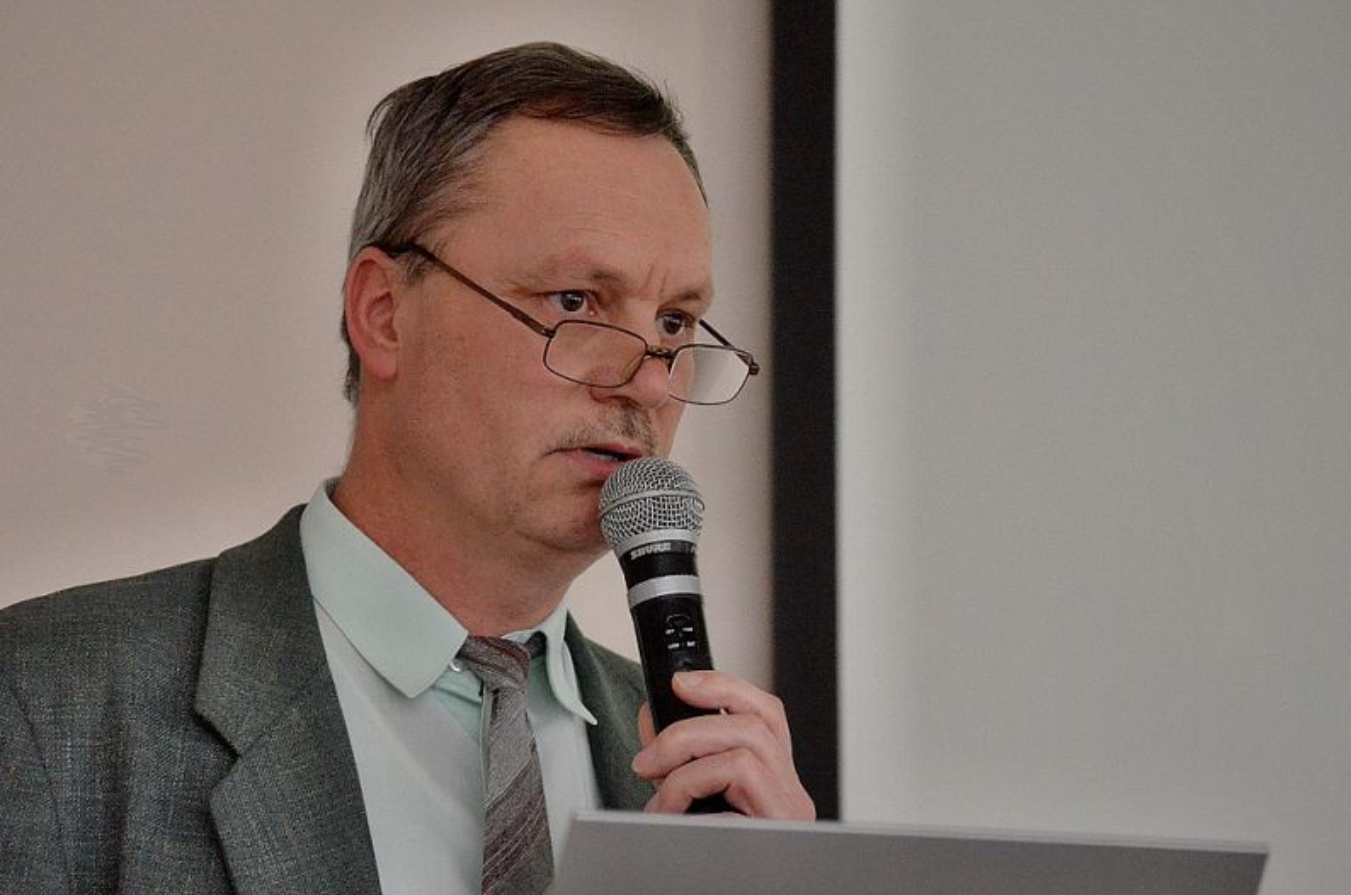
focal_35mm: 236
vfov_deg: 5.8
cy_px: 500
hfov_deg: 8.7
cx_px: 544
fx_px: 8839
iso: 3200
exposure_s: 1/60
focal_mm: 122
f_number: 4.8
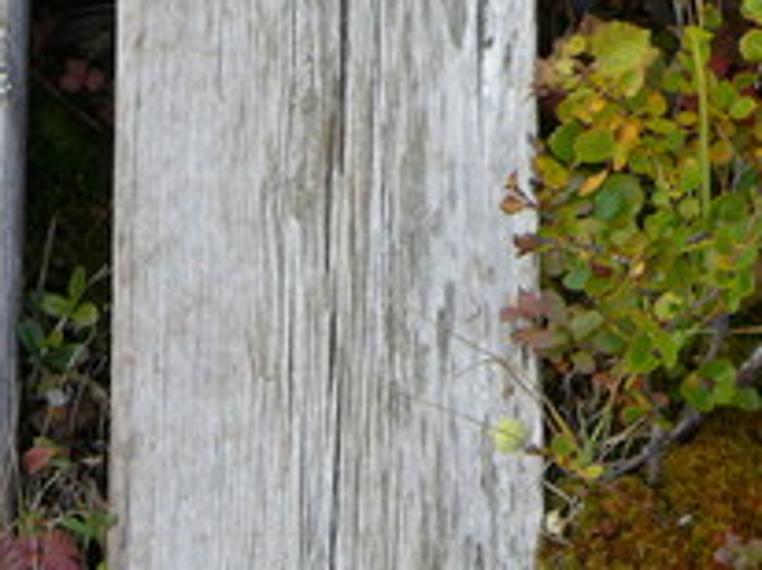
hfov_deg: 11.7
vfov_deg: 8.8
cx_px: 113
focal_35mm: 168
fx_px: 3694
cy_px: 585
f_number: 2.8
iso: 80
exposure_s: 1/320
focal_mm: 9.8
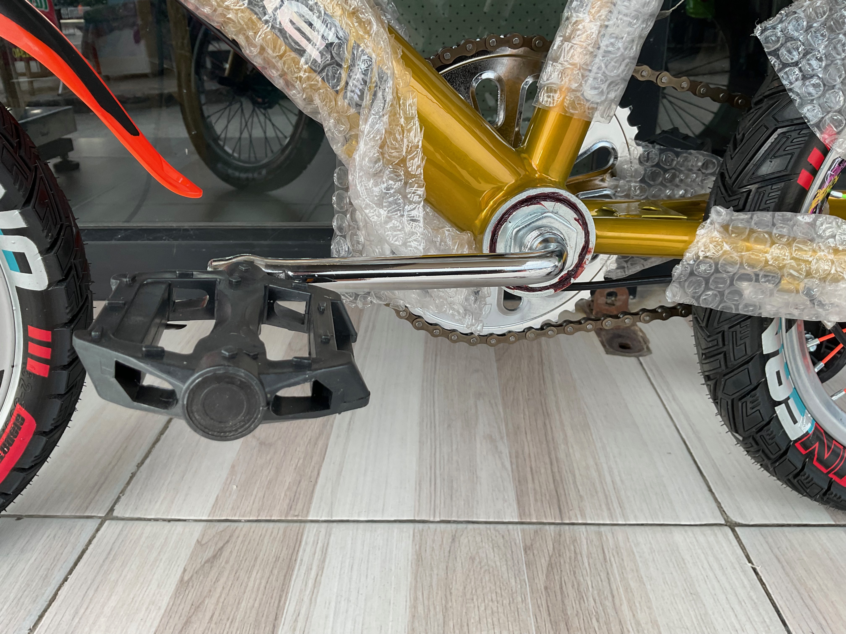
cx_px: 423
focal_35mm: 29
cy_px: 317
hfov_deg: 61.7
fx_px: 709
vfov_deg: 48.2
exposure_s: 1/100
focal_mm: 3
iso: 32
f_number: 1.8
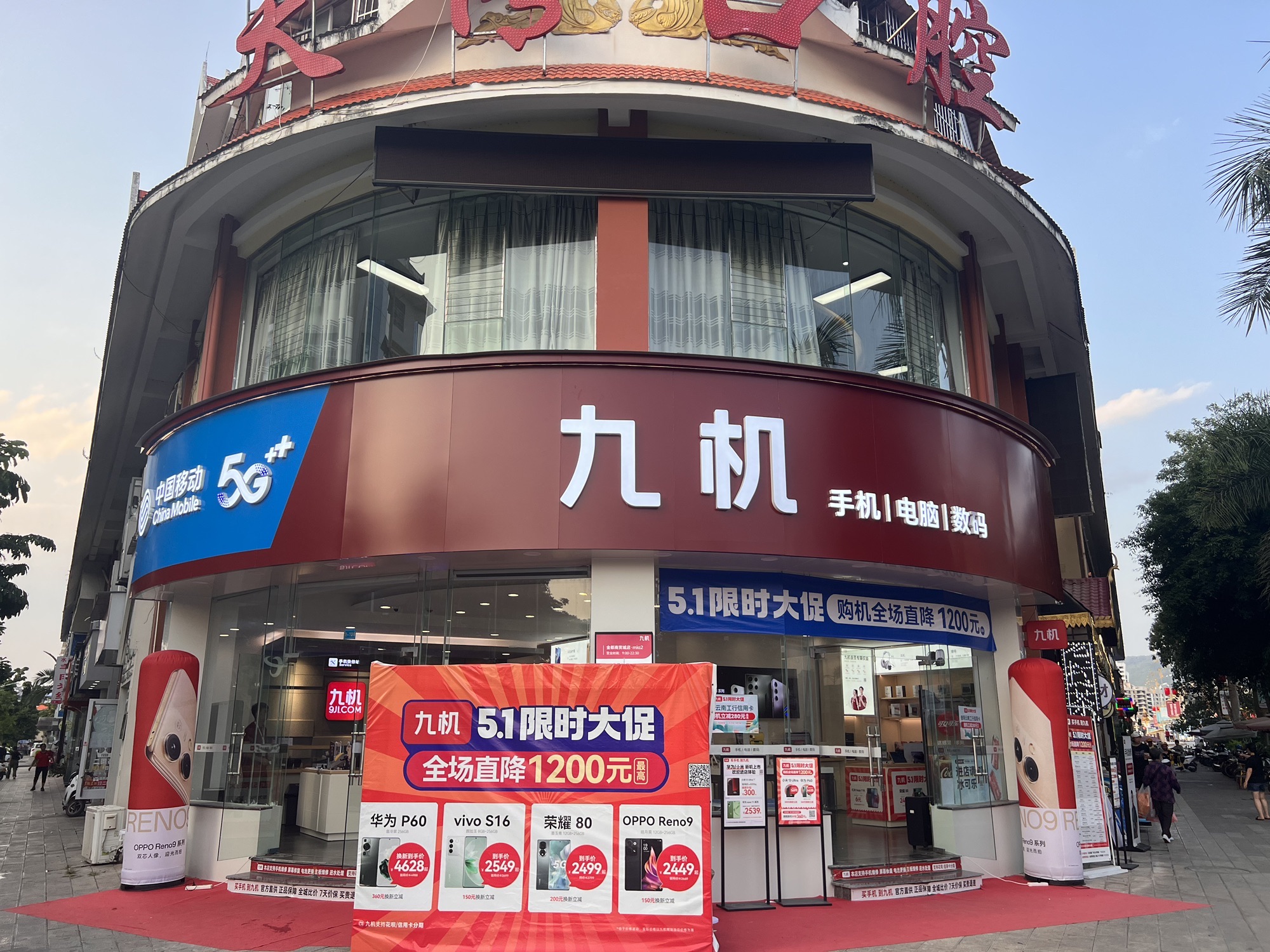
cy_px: 476
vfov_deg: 53.1
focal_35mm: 26
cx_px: 635
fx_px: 954
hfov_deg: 67.3
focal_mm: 5.7
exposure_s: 1/552
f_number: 1.5
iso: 50
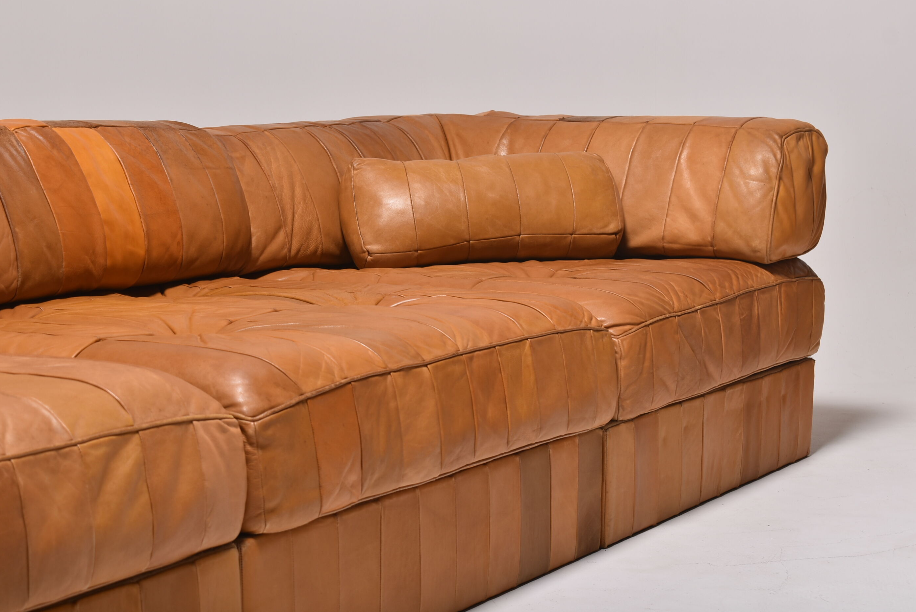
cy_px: 317
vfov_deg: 18.8
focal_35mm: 73
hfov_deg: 27.8
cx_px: 431
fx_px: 1847
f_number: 8
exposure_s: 1/200
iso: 100
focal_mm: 45
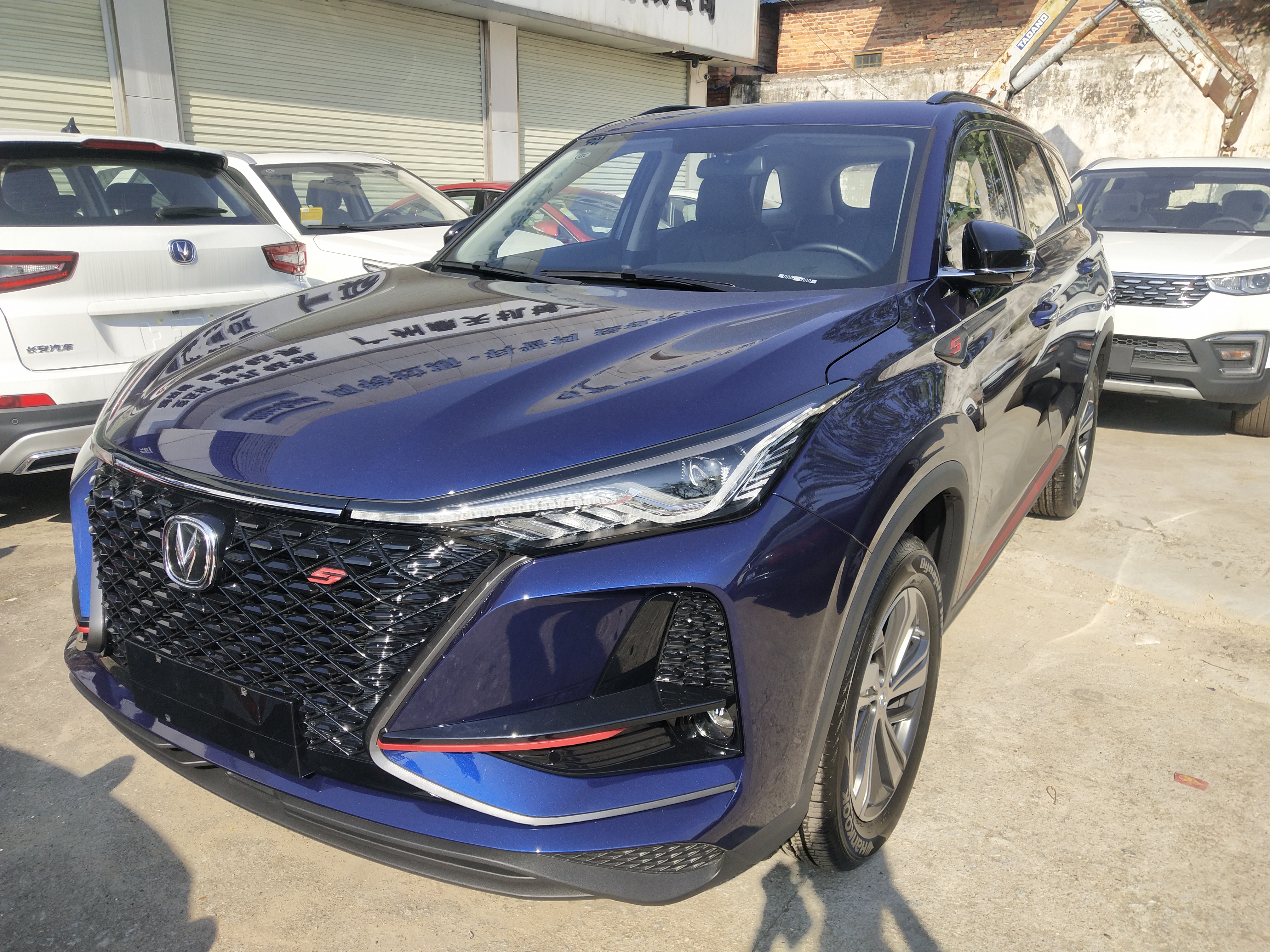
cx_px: 635
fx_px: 1101
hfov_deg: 60.0
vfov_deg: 46.8
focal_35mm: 30
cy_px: 476
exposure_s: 1/2305
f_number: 1.8
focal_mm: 3.95
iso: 115
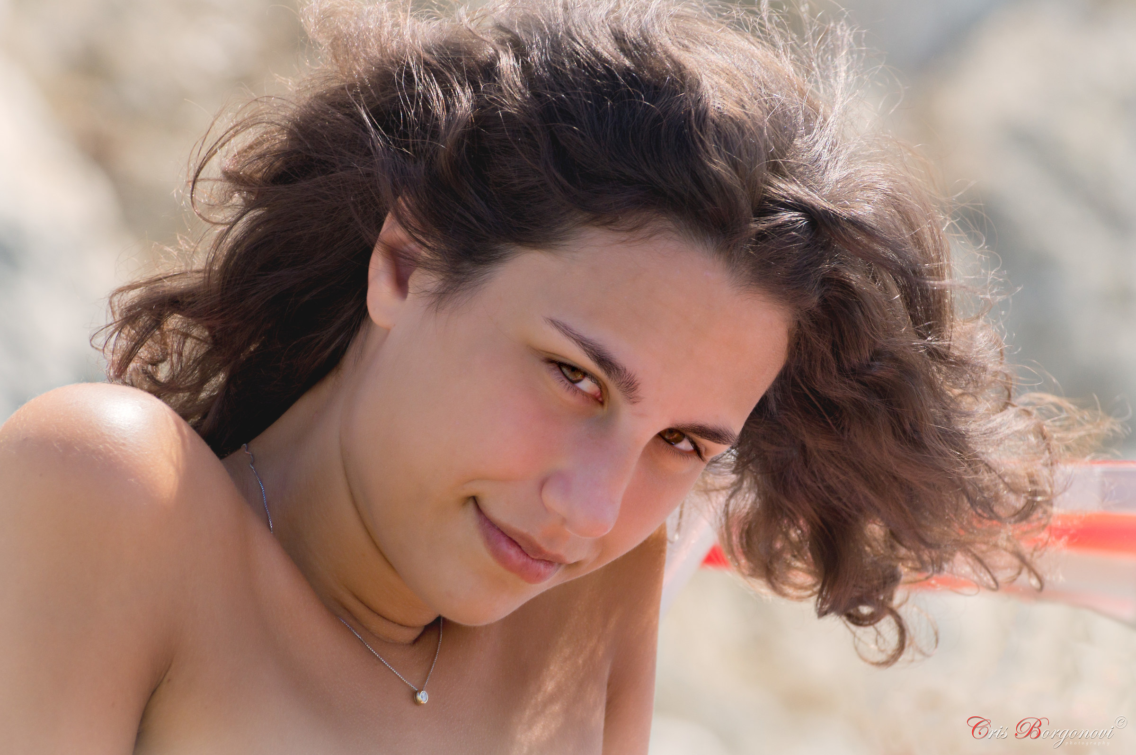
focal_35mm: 315
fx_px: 9928
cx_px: 568
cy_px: 378
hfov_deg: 6.5
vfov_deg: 4.4
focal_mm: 210
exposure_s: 1/500
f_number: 8
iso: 100
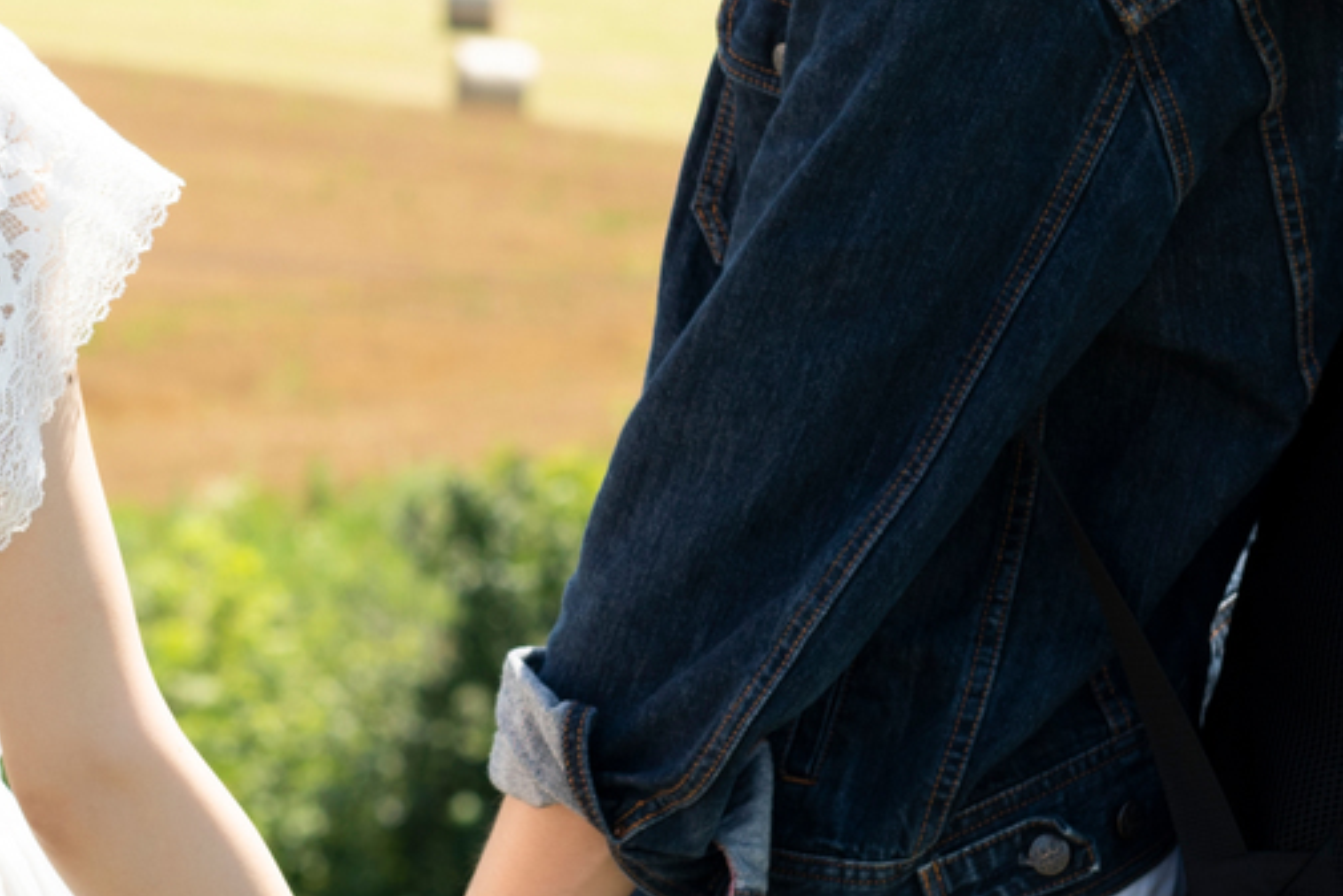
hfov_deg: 10.3
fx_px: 7388
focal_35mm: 198
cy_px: 267
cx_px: -16
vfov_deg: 6.9
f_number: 4
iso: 100
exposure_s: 1/500
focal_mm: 50
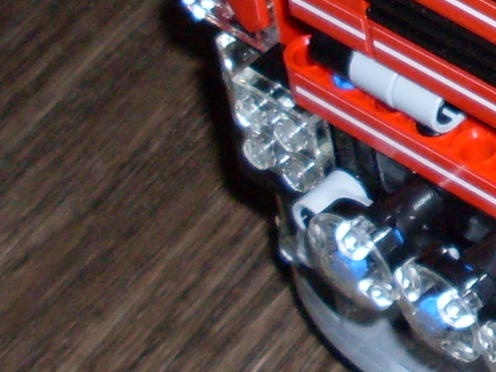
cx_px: 1019
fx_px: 2965
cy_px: -233
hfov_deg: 9.0
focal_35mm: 207
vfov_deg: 7.0
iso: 100
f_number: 2.8
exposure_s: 1/45
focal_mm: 6.3
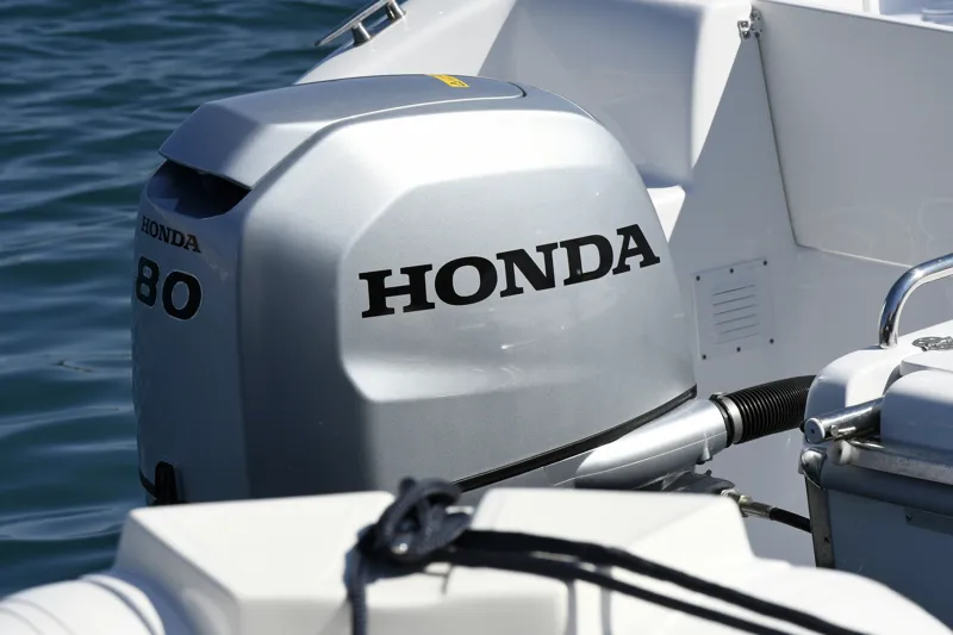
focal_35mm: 300
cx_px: 476
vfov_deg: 4.6
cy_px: 318
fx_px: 7940
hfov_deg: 6.9
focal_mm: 200
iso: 400
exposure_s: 1/1000
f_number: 14
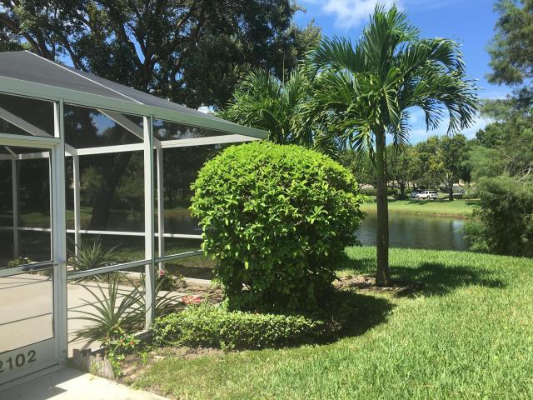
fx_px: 447
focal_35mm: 29
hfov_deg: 61.7
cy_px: 200
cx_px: 266
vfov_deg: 48.2
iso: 25
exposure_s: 1/818
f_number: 2.2
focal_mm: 4.15
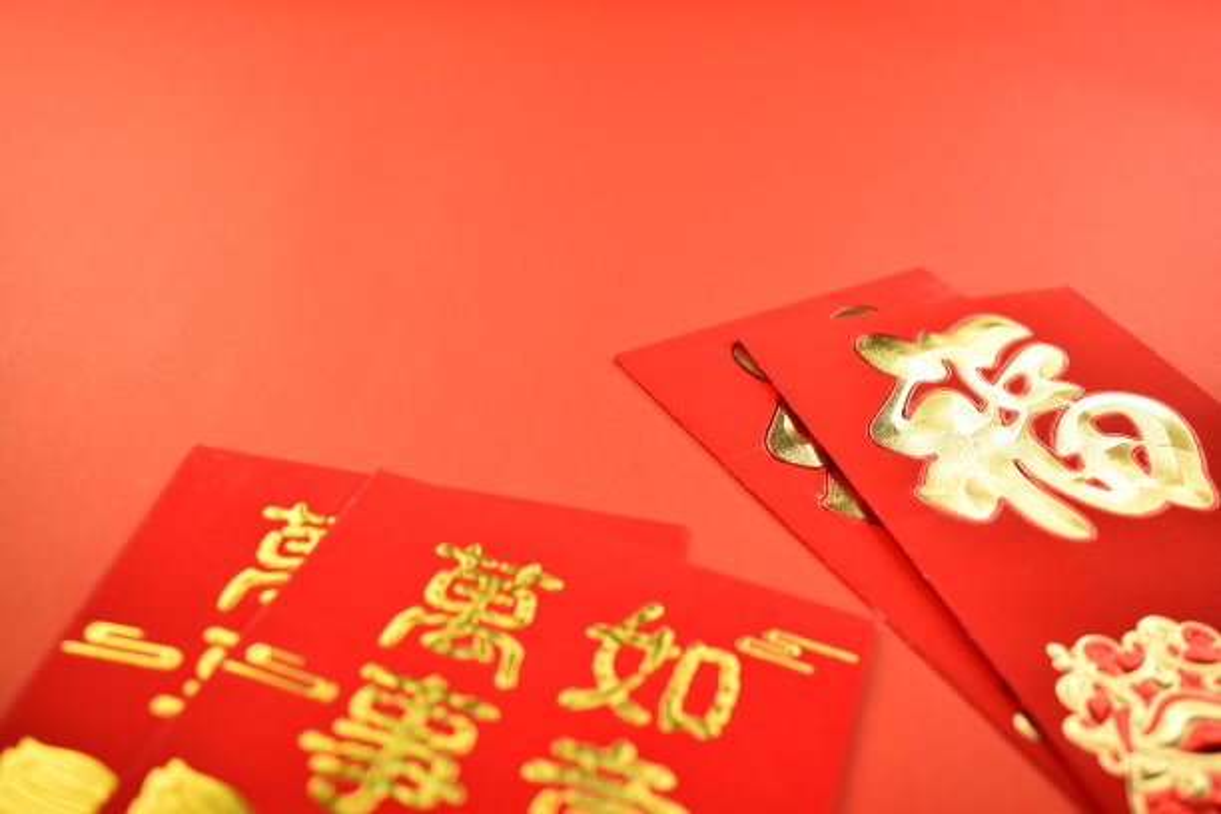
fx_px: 1170
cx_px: 610
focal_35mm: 34
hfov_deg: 55.1
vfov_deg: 38.4
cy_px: 407
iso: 400
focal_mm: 23
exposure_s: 1/125
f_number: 3.8
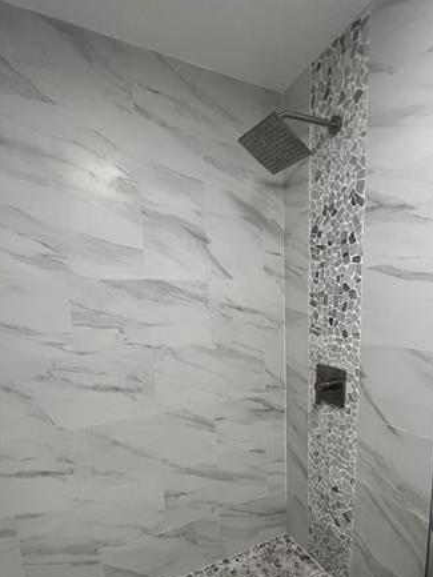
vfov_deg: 85.7
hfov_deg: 71.6
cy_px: 366
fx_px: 300
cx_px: 224
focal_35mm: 18
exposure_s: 1/120
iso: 160
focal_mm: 1.57
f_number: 1.8
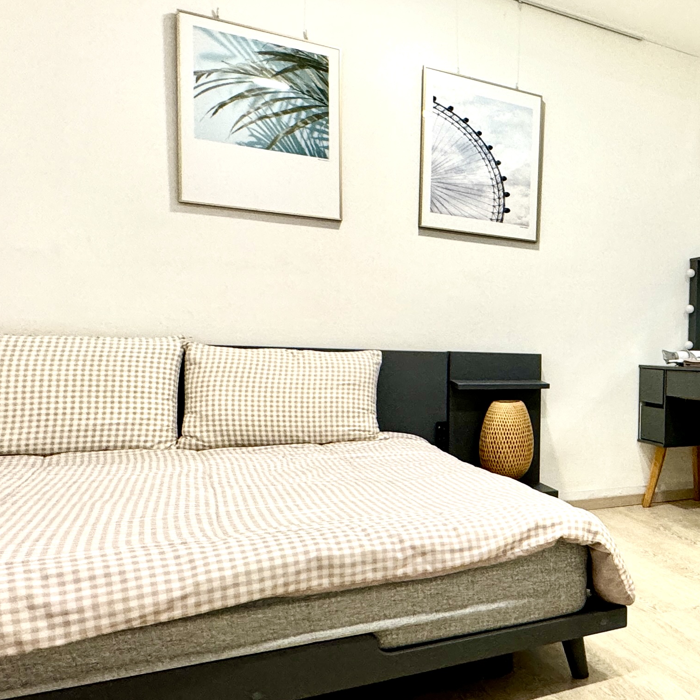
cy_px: 389
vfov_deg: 49.6
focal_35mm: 33
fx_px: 755
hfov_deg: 36.9
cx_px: 855
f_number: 2.2
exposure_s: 1/120
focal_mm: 2.22
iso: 200
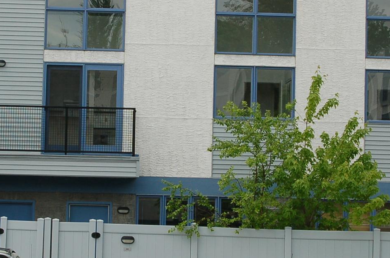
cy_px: 87
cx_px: 144
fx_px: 1341
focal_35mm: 124
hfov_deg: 16.5
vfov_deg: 11.0
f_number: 9
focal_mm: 38
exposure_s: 1/320
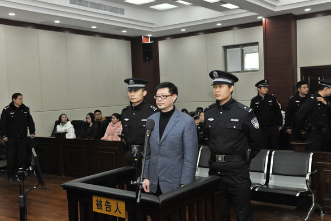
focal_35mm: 43
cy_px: 110
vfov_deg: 31.2
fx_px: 395
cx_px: 163
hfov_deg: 45.4
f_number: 4.5
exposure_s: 1/250
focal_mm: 42
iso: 1600
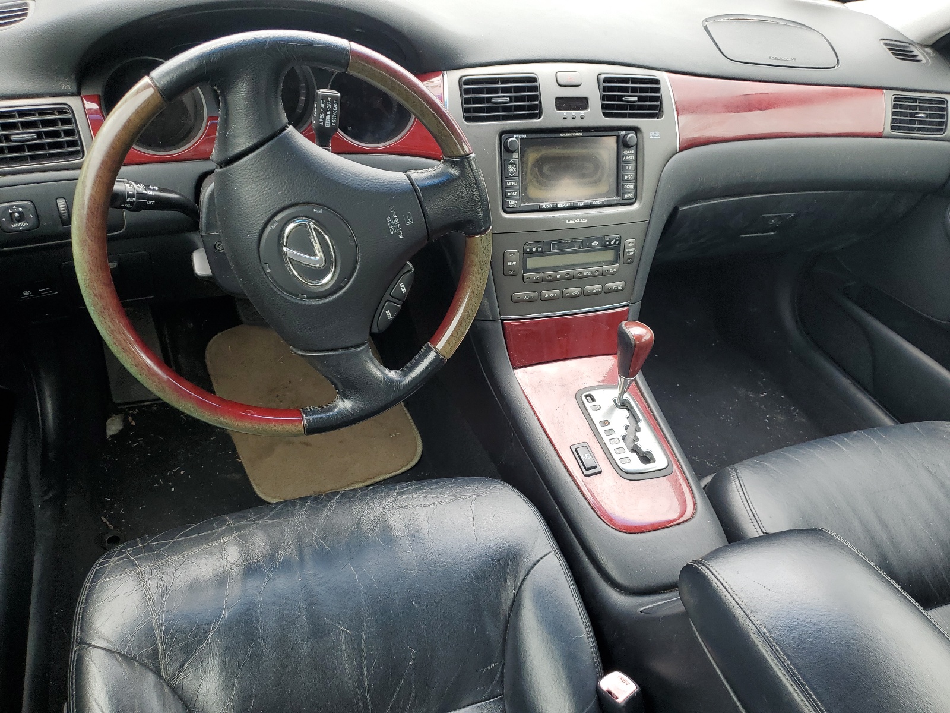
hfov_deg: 67.3
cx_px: 475
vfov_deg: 53.1
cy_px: 356
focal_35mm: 26
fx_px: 714
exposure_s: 1/161
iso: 50
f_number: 1.5
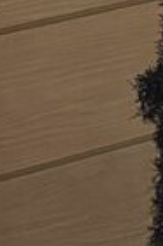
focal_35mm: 235
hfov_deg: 5.0
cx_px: 723
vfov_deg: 7.4
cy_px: -566
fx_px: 1604
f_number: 1.6
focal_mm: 5.1
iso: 200
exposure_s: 1/50
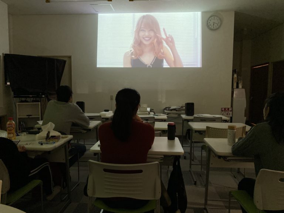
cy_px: 106
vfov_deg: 53.1
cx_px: 142
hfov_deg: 67.3
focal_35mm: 26
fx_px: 213
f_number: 1.8
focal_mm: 4.25
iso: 500
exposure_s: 1/40
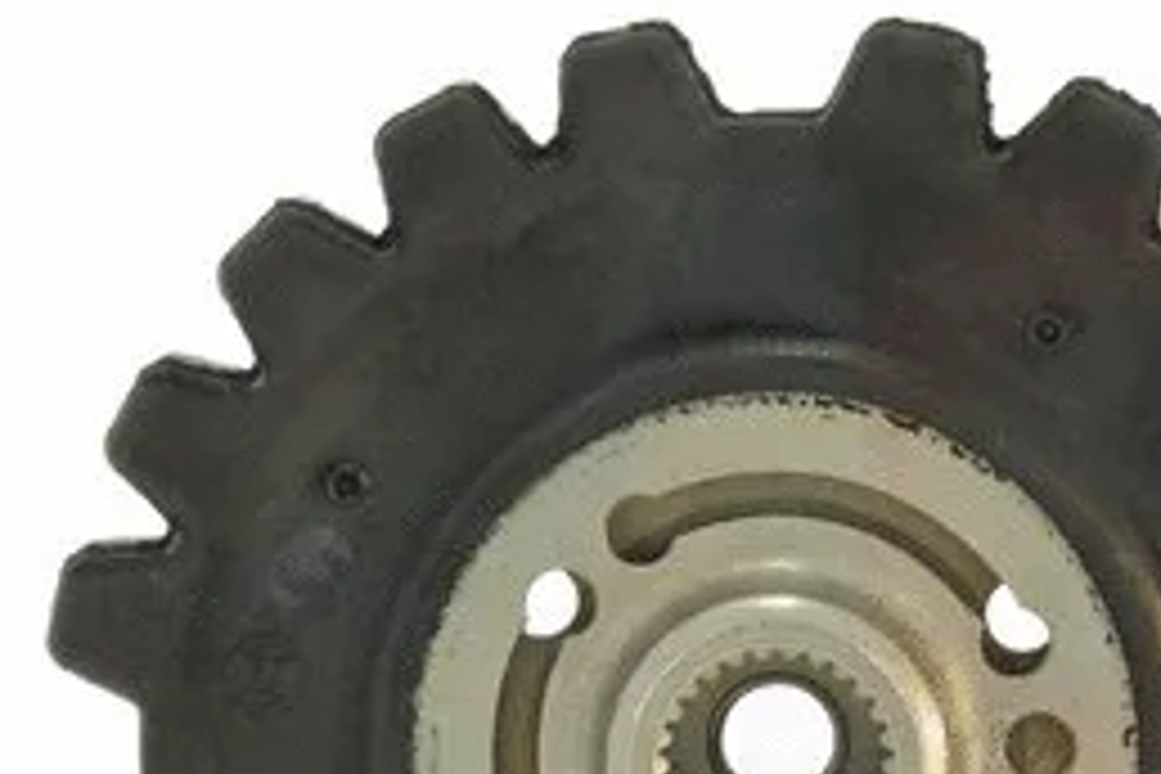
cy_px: 785
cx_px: 814
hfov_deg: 6.6
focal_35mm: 314
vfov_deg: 4.4
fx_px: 10126
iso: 1250
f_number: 25
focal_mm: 90
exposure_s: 1/15
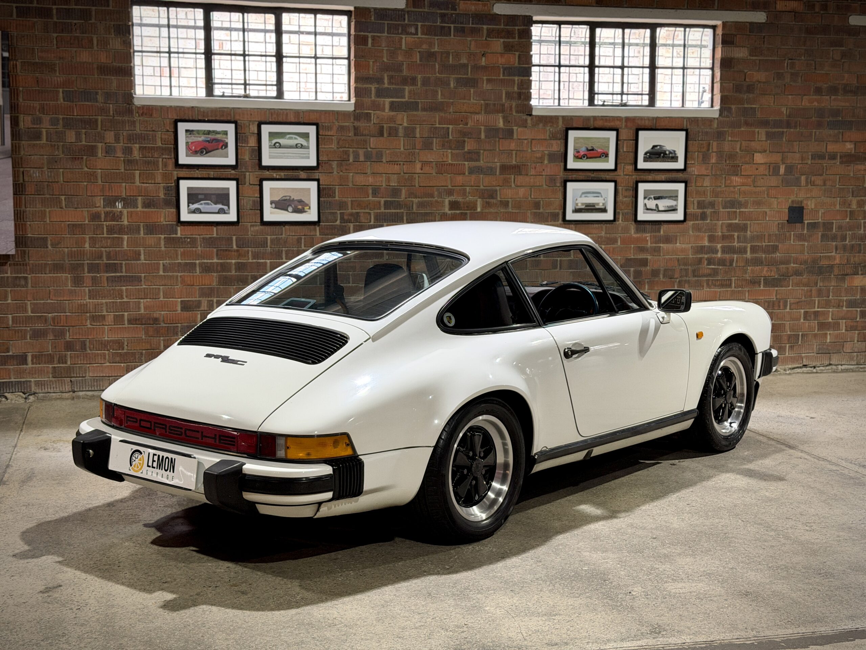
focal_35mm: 48
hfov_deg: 39.7
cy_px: 325
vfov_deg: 30.3
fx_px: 1201
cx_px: 433
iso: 250
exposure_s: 1/100
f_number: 1.78
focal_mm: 6.76
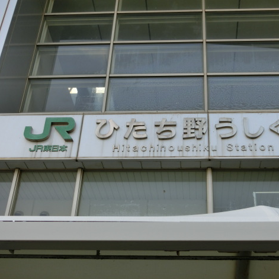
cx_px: 167
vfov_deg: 31.6
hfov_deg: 31.5
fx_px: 492
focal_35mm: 54
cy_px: 137
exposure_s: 1/160
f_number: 4.4
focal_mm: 8
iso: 80
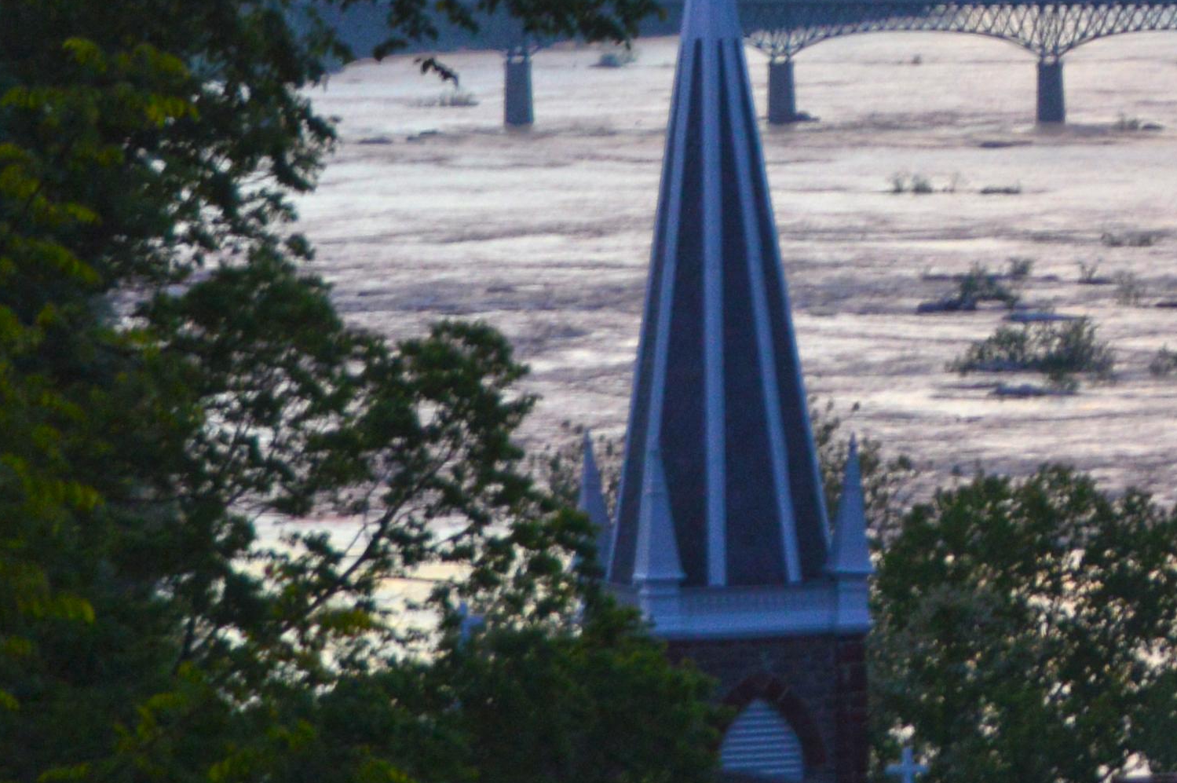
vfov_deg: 4.1
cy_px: -558
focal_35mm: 331
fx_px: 10813
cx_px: 1689
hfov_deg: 6.2
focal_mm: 55
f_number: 4.5
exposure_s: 1/80
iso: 400
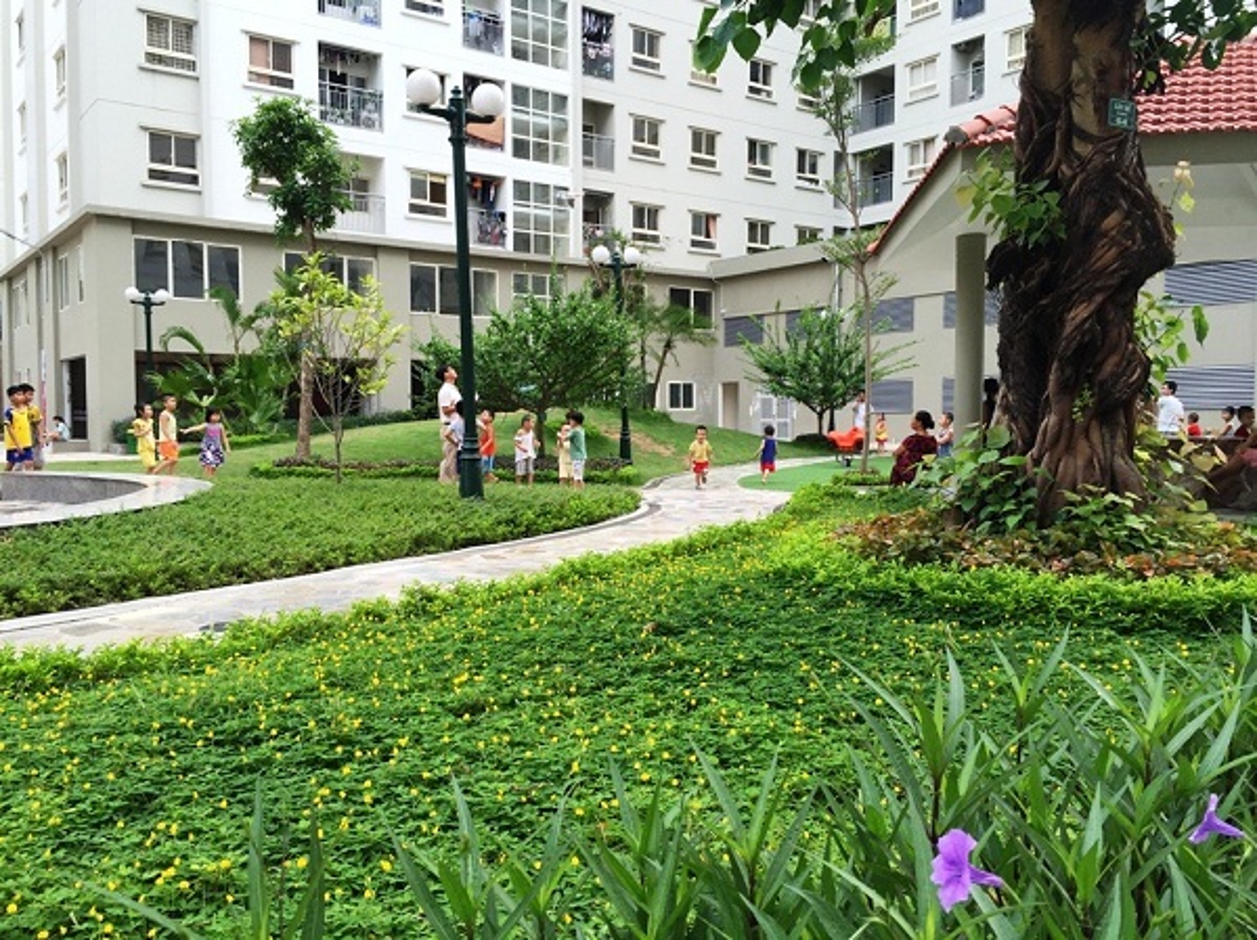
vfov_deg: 48.2
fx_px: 1052
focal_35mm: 29
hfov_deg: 61.7
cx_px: 628
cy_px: 470
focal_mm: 4.15
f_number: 2.2
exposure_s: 1/353
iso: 32
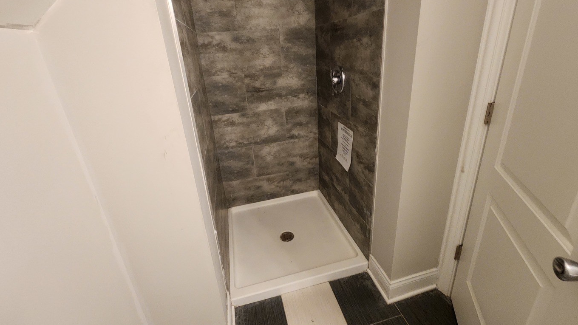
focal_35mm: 15
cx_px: 286
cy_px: 138
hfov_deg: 103.0
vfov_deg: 70.1
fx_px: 230
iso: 500
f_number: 2.2
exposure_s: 1/30
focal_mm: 2.2
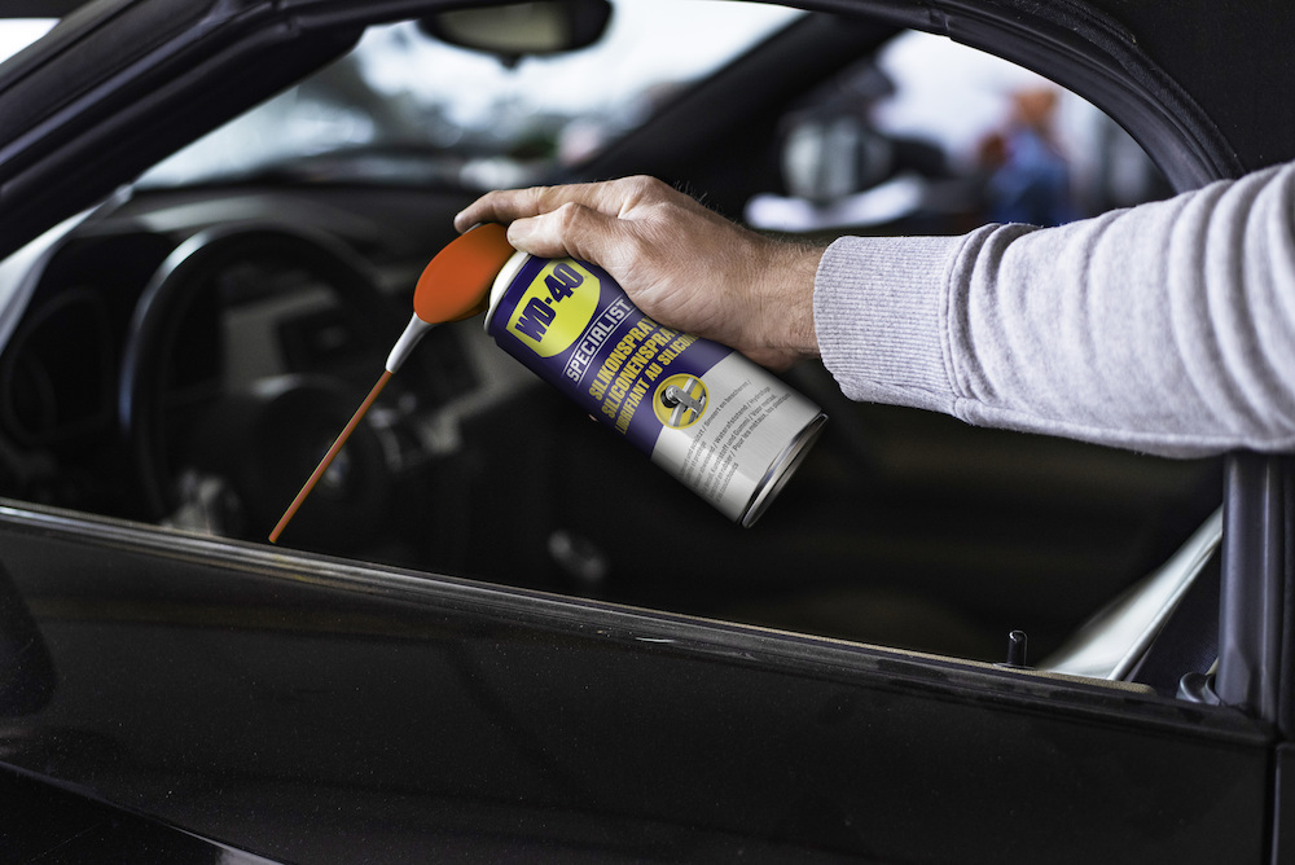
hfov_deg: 39.6
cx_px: 648
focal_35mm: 50
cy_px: 432
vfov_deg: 27.0
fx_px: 1800
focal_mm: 50
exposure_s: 1/100
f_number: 2.5
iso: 800
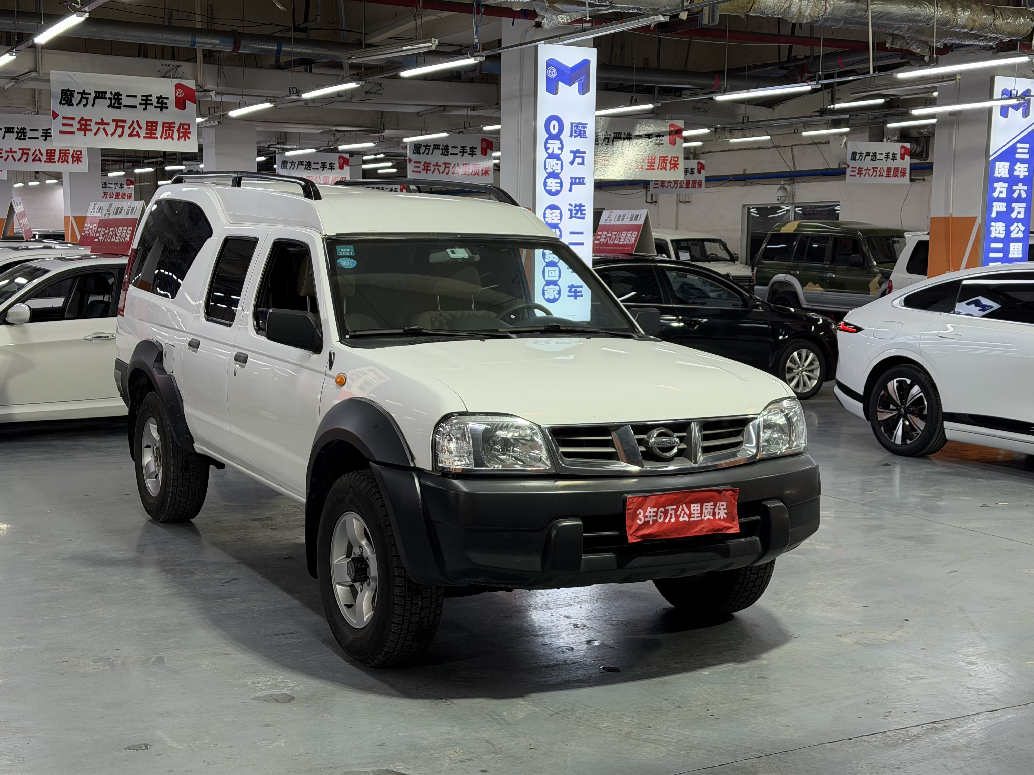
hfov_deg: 39.7
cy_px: 388
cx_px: 517
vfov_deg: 30.3
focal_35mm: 48
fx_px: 1434
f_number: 1.78
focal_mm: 6.76
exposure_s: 1/100
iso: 50
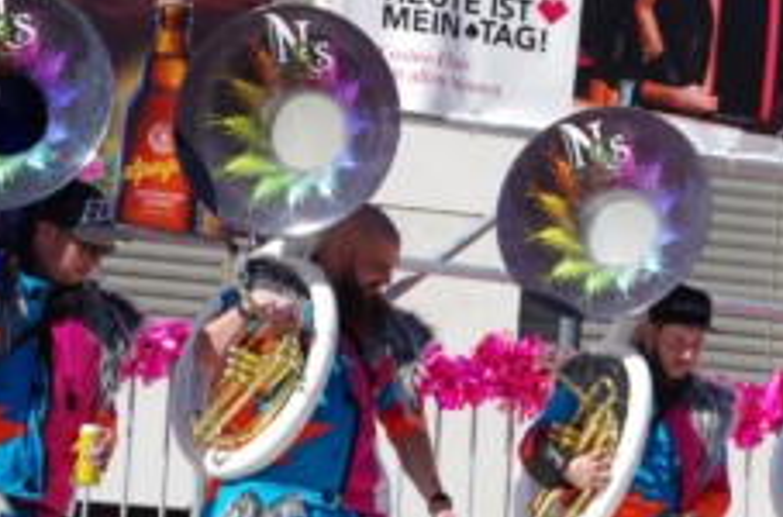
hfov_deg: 9.1
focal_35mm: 225
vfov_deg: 6.1
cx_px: 669
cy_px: 429
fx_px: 4880
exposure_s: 1/250
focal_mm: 68
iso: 200
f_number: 11
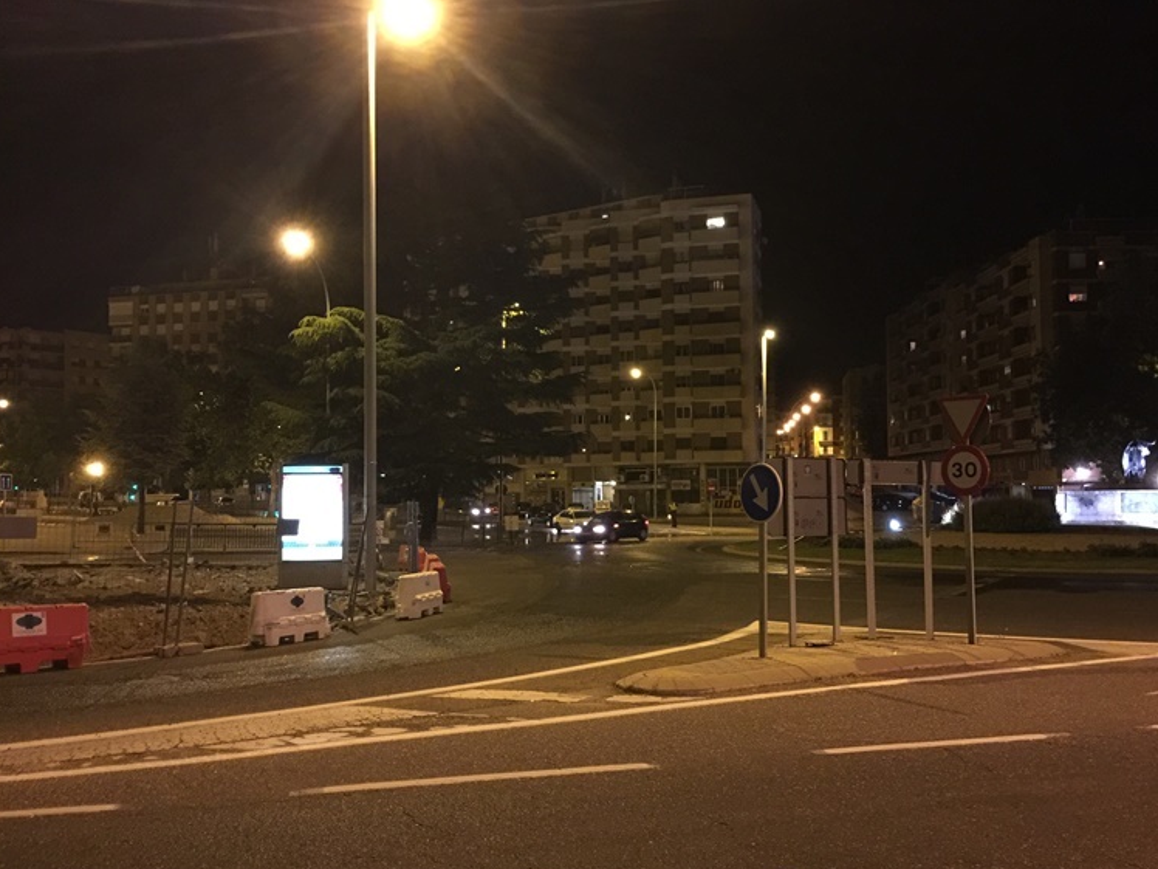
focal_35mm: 31
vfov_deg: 45.4
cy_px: 459
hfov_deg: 58.3
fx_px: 1037
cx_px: 615
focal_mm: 4.15
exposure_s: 1/8
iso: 200
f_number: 2.2
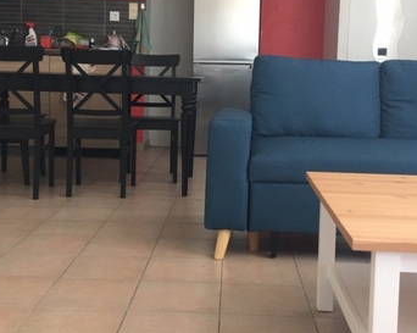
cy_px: 131
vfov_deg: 28.5
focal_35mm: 53
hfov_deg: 35.4
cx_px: 215
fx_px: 654
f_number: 2.2
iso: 125
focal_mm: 4.15
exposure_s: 1/33
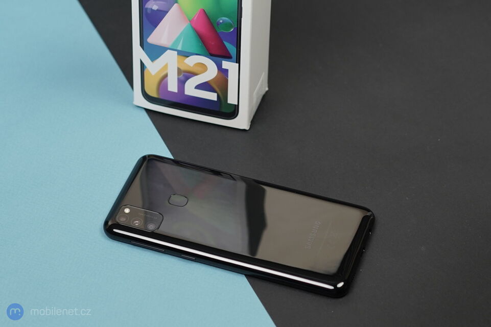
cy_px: 164
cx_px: 246
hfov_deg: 36.3
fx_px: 750
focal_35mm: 55
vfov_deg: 24.6
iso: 400
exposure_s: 1/125
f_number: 3.5
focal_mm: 55
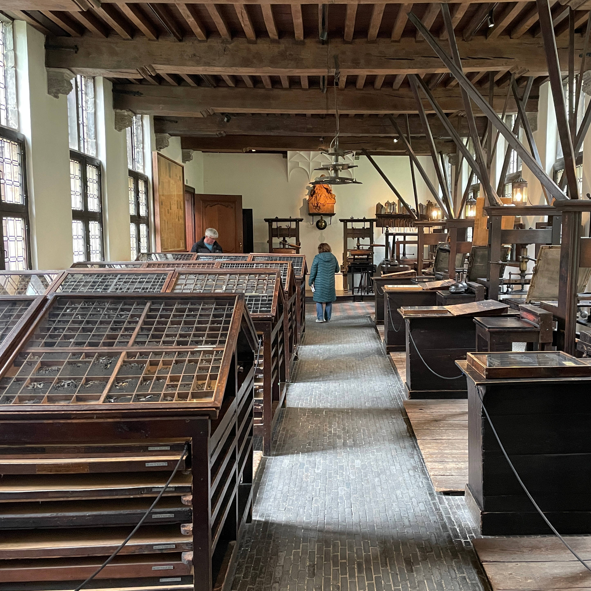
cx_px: 350
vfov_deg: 51.1
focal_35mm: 32
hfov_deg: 50.8
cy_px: 298
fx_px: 618
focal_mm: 4.2
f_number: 1.6
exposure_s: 1/39
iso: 500
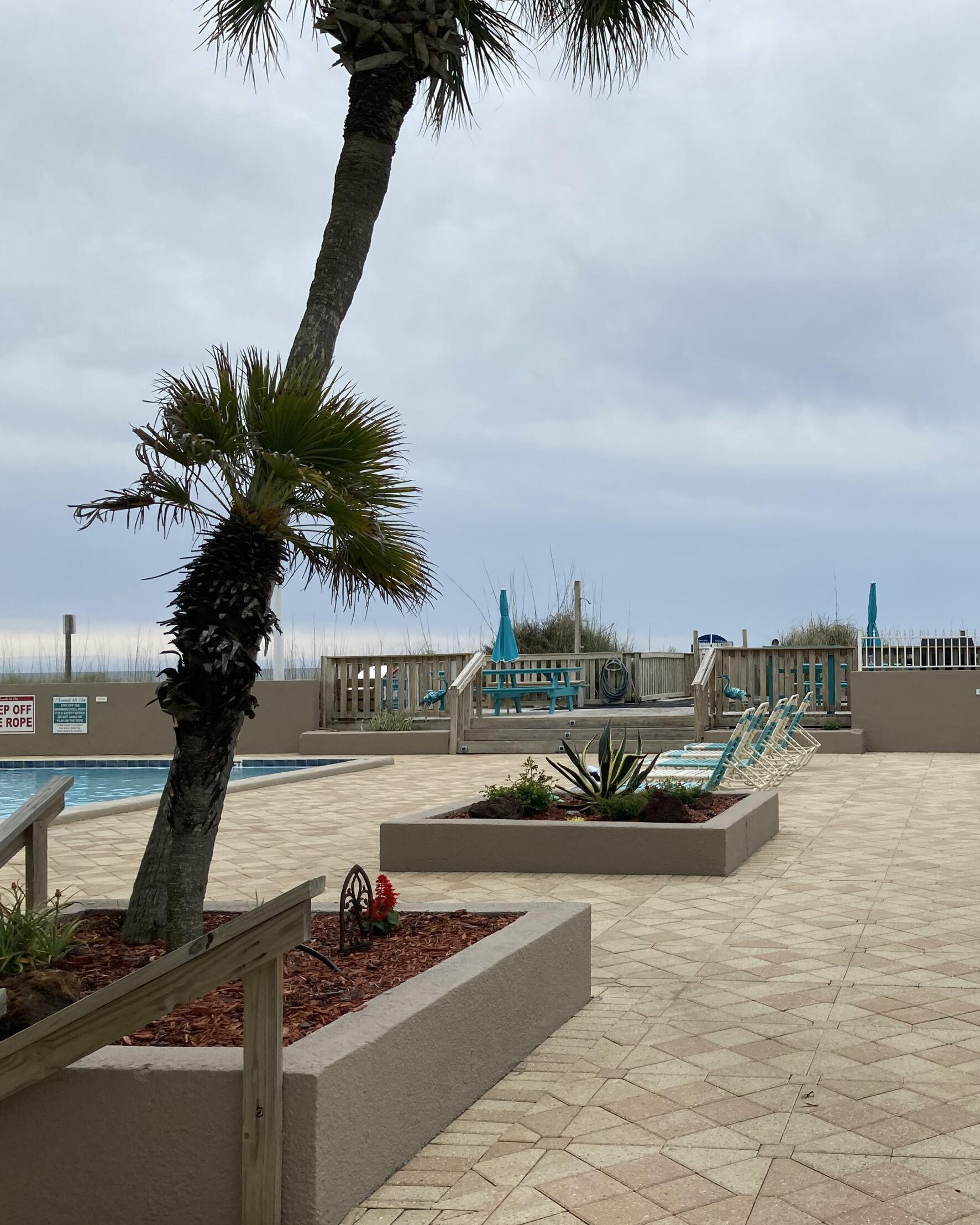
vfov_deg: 49.1
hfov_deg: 38.6
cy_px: 605
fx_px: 1341
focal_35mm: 37
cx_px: 785
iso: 20
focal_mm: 3.99
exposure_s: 1/2024
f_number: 1.8
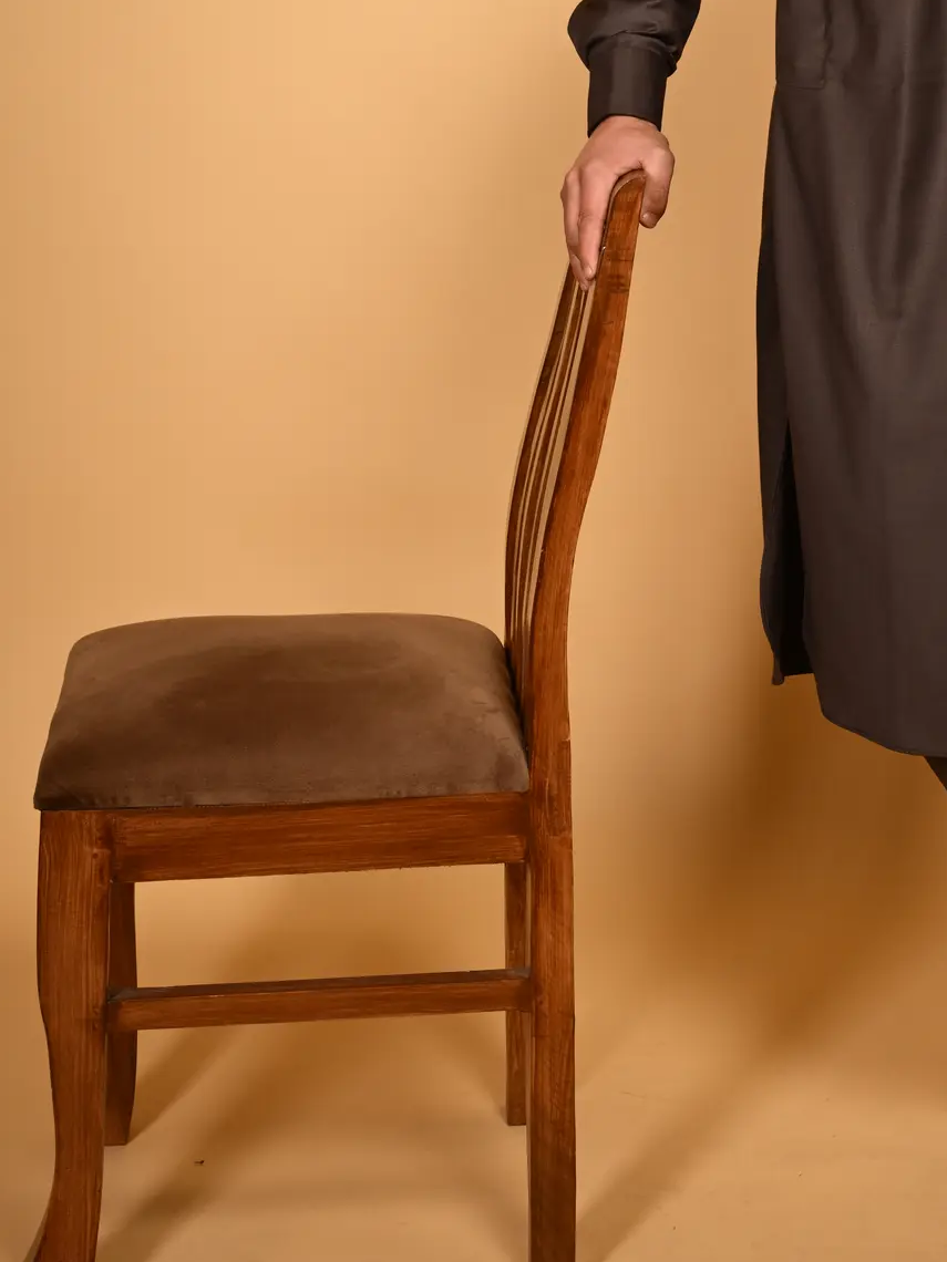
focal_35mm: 86
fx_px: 3137
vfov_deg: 22.2
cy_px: 134
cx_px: 791
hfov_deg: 17.0
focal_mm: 40
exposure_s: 1/200
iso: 200
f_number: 7.1
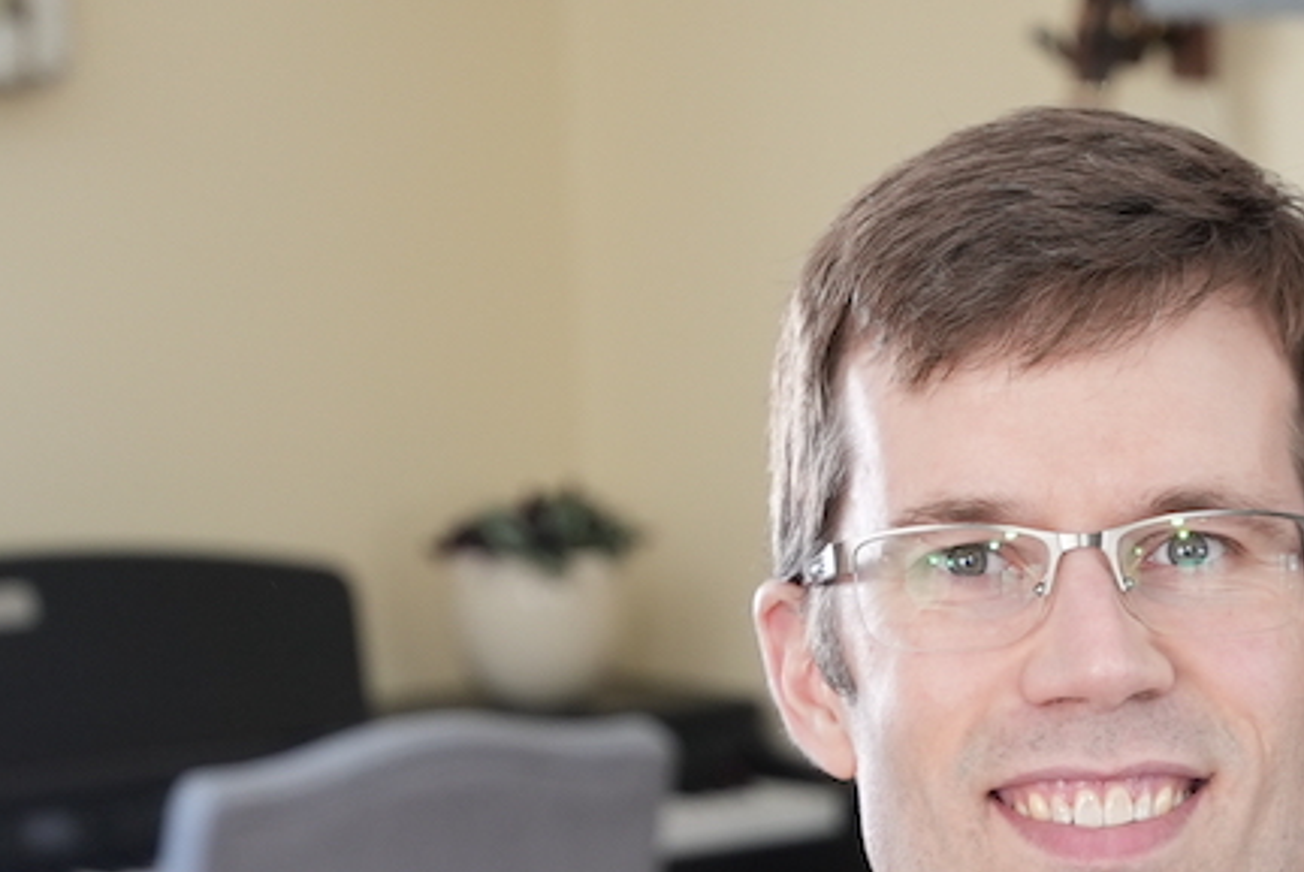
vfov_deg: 5.7
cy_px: 1263
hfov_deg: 8.6
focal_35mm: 237
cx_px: 1401
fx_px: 8607
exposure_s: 1/30
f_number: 5
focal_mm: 64.1
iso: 500
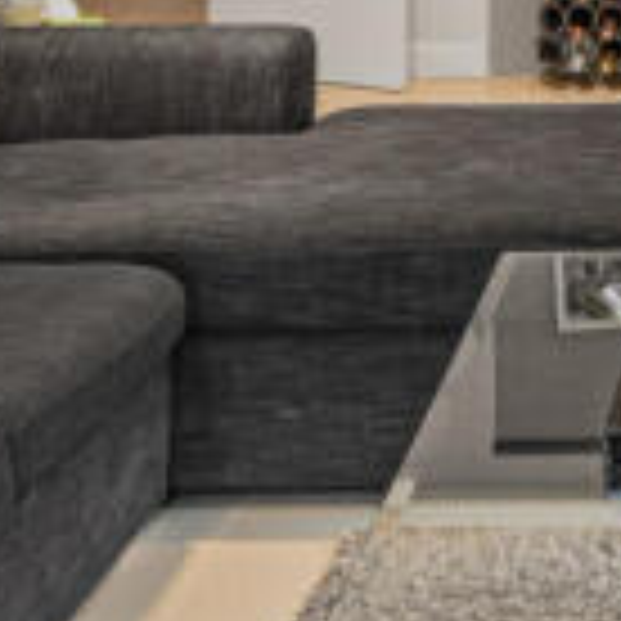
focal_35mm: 97
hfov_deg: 17.2
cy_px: -317
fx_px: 1969
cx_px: 722
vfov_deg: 16.3
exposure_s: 1/2
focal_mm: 16.4
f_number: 14
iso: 250
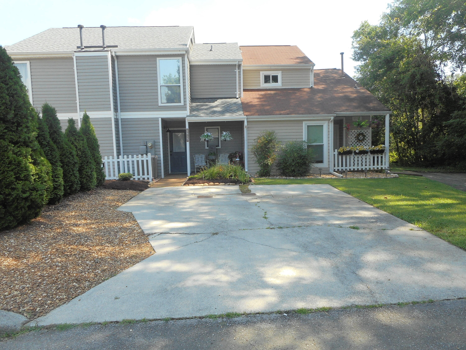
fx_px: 337
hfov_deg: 69.4
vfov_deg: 54.9
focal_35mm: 25
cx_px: 233
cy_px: 175
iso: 80
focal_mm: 4.5
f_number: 3.7
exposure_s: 1/200
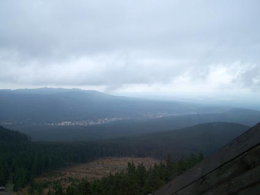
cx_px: 130
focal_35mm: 38
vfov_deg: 37.7
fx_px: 285
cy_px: 98
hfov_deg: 49.0
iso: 64
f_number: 2.8
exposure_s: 1/400
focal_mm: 6.3
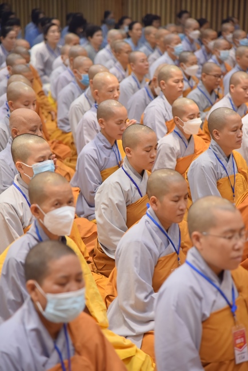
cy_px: 186
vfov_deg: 17.1
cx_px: 124
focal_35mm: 120
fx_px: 1239
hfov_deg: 11.4
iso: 1250
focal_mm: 120
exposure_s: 1/125
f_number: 4
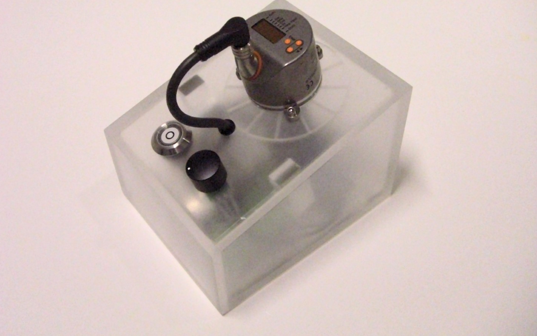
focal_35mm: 41
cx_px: 265
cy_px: 142
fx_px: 600
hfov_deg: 48.2
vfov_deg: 31.2
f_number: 2.7
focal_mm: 6.2
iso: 800
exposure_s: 1/400
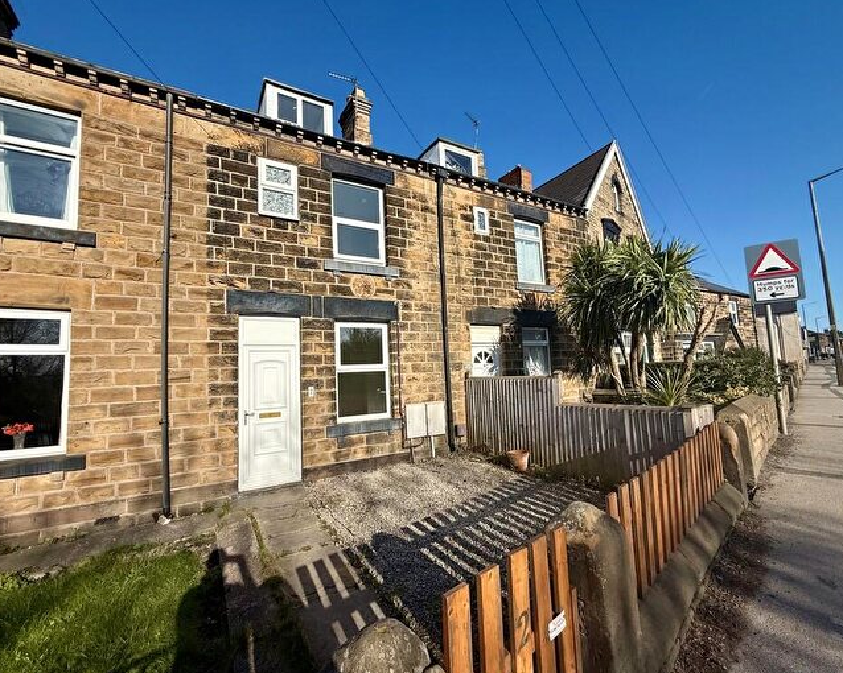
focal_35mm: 15
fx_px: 374
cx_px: 406
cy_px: 341
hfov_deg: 96.8
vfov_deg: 84.0
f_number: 2.2
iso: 50
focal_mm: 2.22
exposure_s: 1/2717
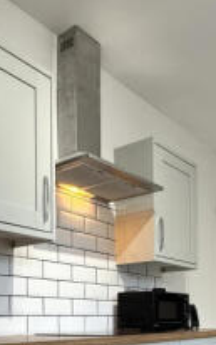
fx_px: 395
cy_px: 322
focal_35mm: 42
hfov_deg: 29.5
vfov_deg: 42.5
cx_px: 187
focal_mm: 2.22
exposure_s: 1/100
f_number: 2.2
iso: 200
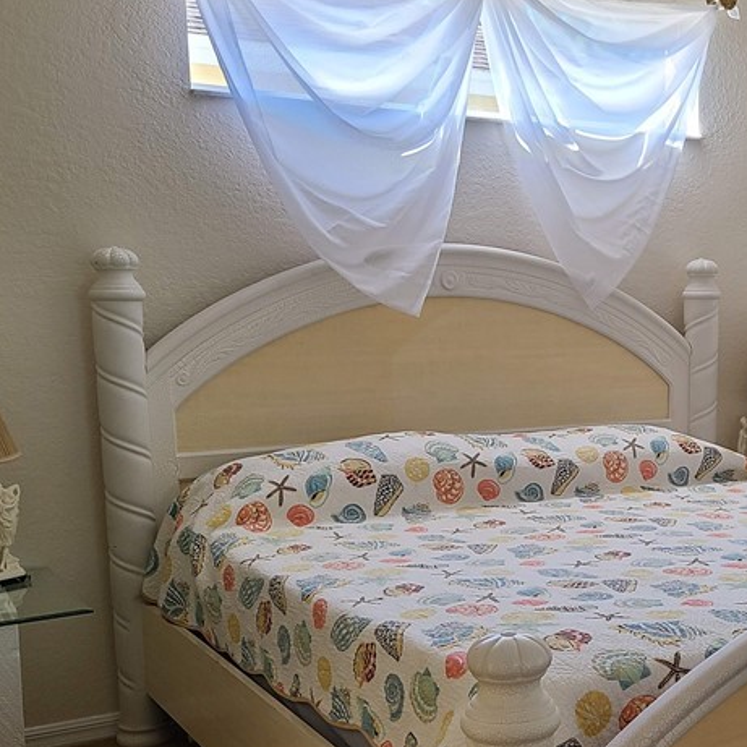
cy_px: 504
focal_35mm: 51
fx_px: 1245
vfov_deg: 33.1
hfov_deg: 32.4
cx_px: 609
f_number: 1.8
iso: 100
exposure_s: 1/59
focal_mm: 5.4
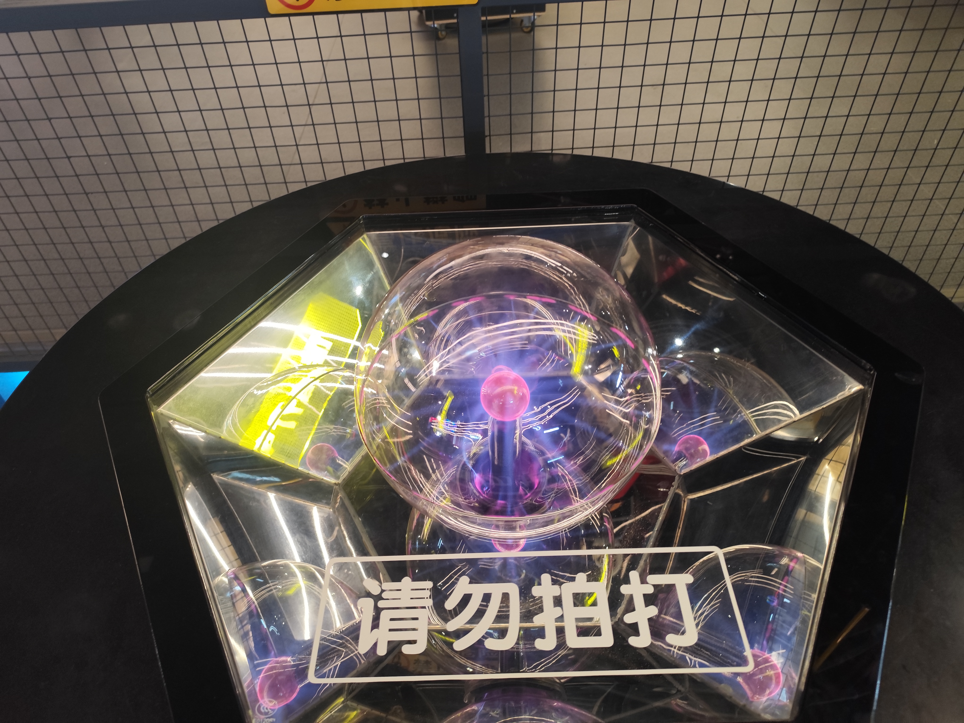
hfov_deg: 73.9
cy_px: 362
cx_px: 482
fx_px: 641
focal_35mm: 23
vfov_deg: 58.9
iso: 1000
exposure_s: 1/25
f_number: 1.65
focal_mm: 6.14
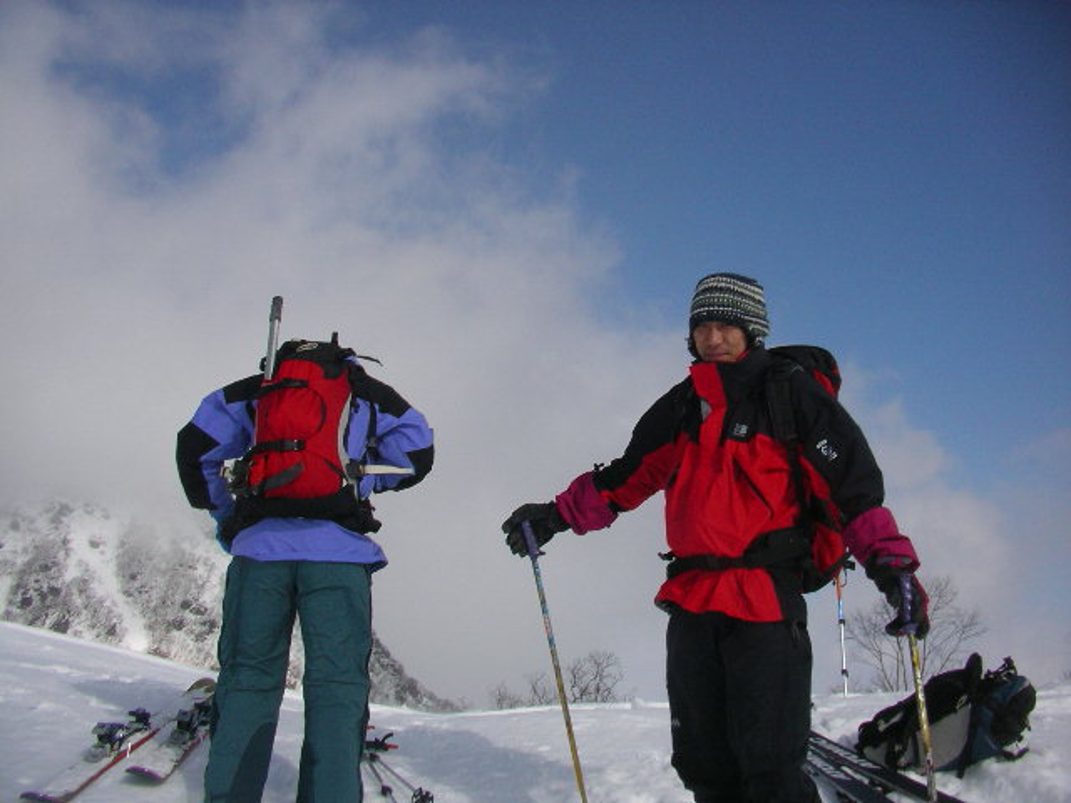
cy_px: 402
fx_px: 1145
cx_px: 536
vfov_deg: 38.7
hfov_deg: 50.1
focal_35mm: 37
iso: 64
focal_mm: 5.7
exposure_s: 1/1000
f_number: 6.9
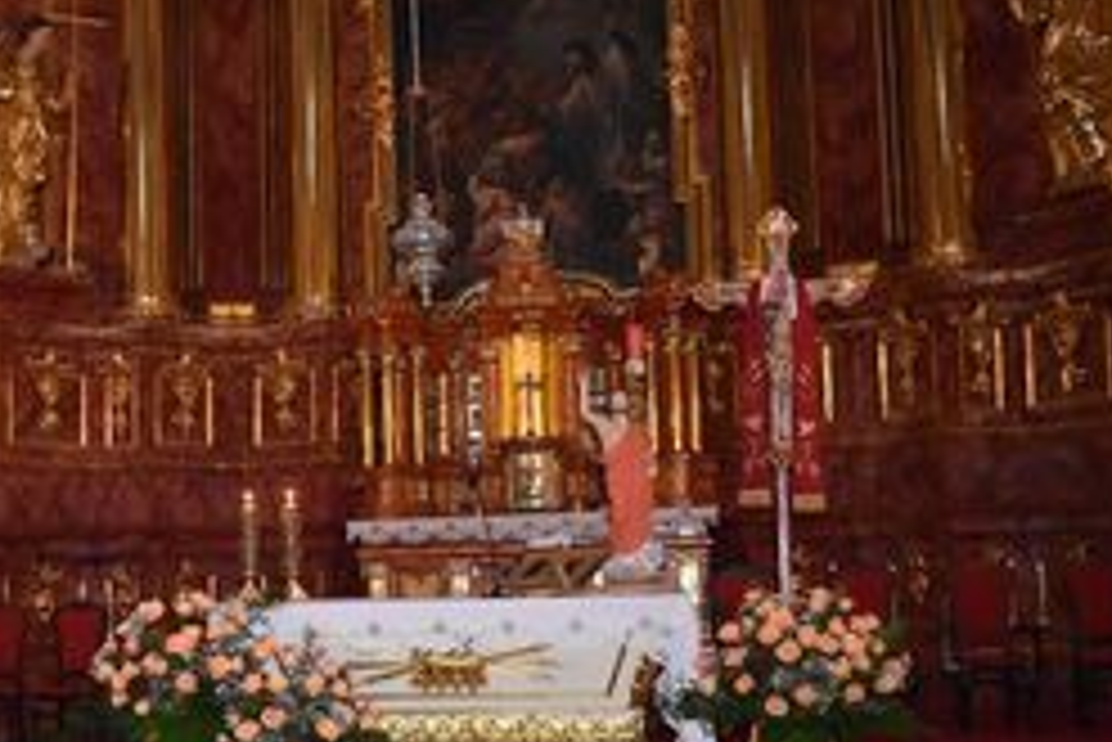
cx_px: 212
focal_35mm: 51
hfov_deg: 37.4
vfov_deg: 26.3
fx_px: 1576
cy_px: 517
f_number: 3.5
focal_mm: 20
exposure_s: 1/60
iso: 4500
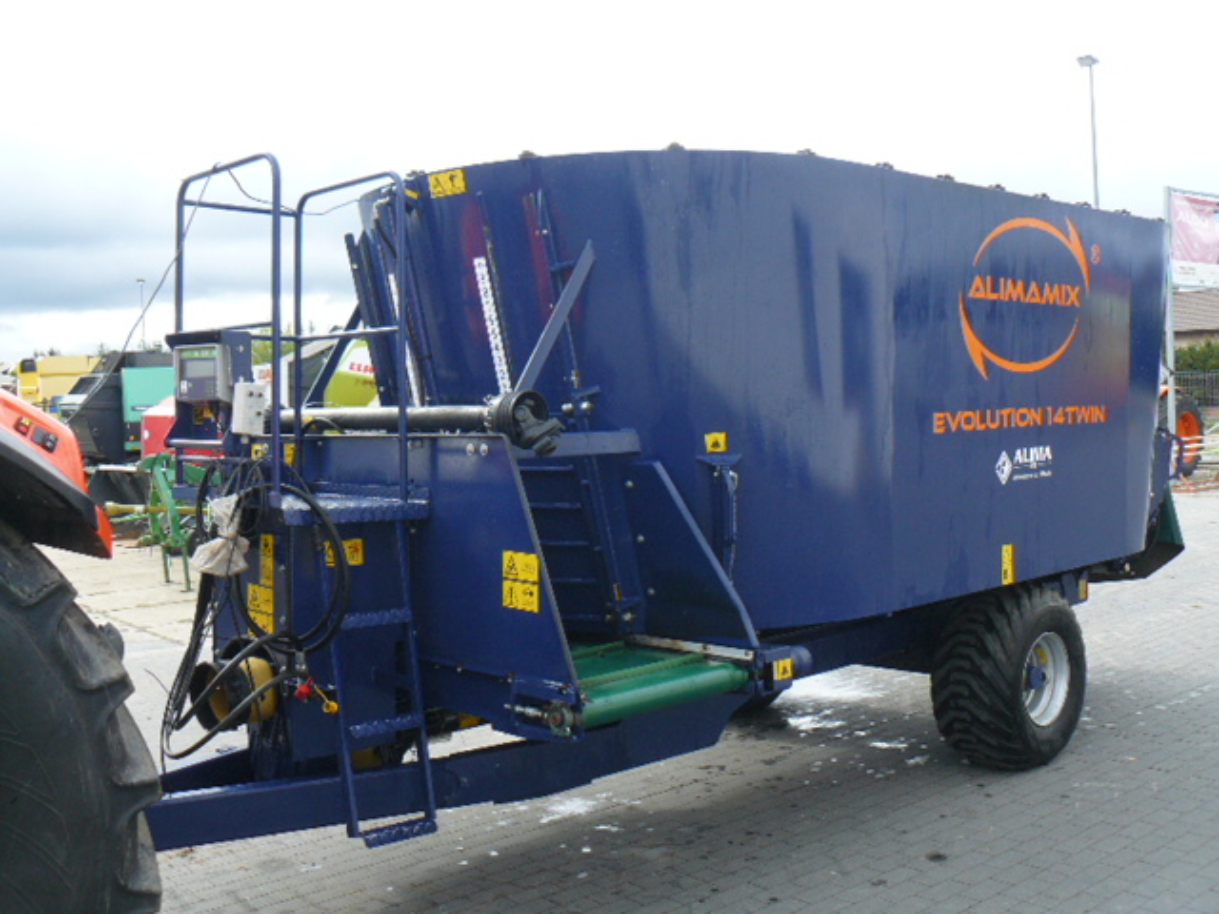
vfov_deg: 39.7
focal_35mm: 36
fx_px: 1268
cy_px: 457
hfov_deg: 51.4
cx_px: 610
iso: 100
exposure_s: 1/200
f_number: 4
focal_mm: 6
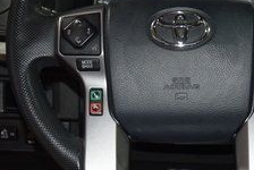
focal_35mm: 77
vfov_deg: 17.8
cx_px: 181
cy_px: 66
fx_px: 544
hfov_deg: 26.0
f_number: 3.5
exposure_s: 1/100
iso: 900
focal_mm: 18
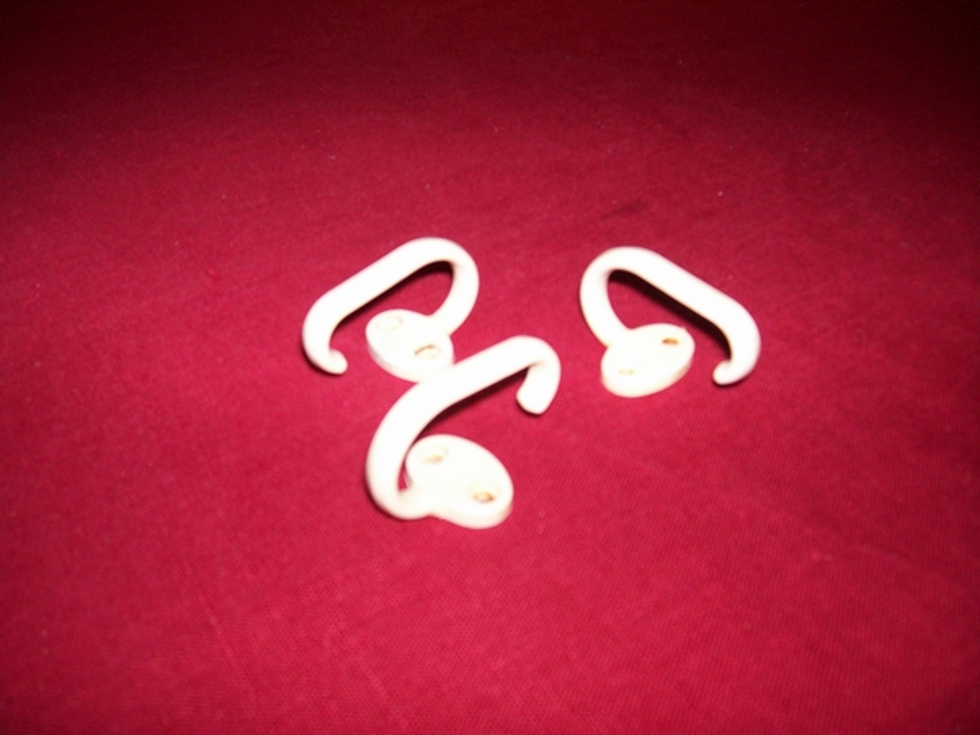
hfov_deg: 54.0
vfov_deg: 41.8
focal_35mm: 34
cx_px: 490
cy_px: 368
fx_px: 963
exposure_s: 1/112
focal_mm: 5.6
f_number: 2.7
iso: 140
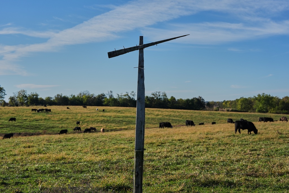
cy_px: 96
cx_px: 144
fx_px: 401
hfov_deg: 39.6
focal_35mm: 50
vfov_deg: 27.0
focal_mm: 50
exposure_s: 1/5000
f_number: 4
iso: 400
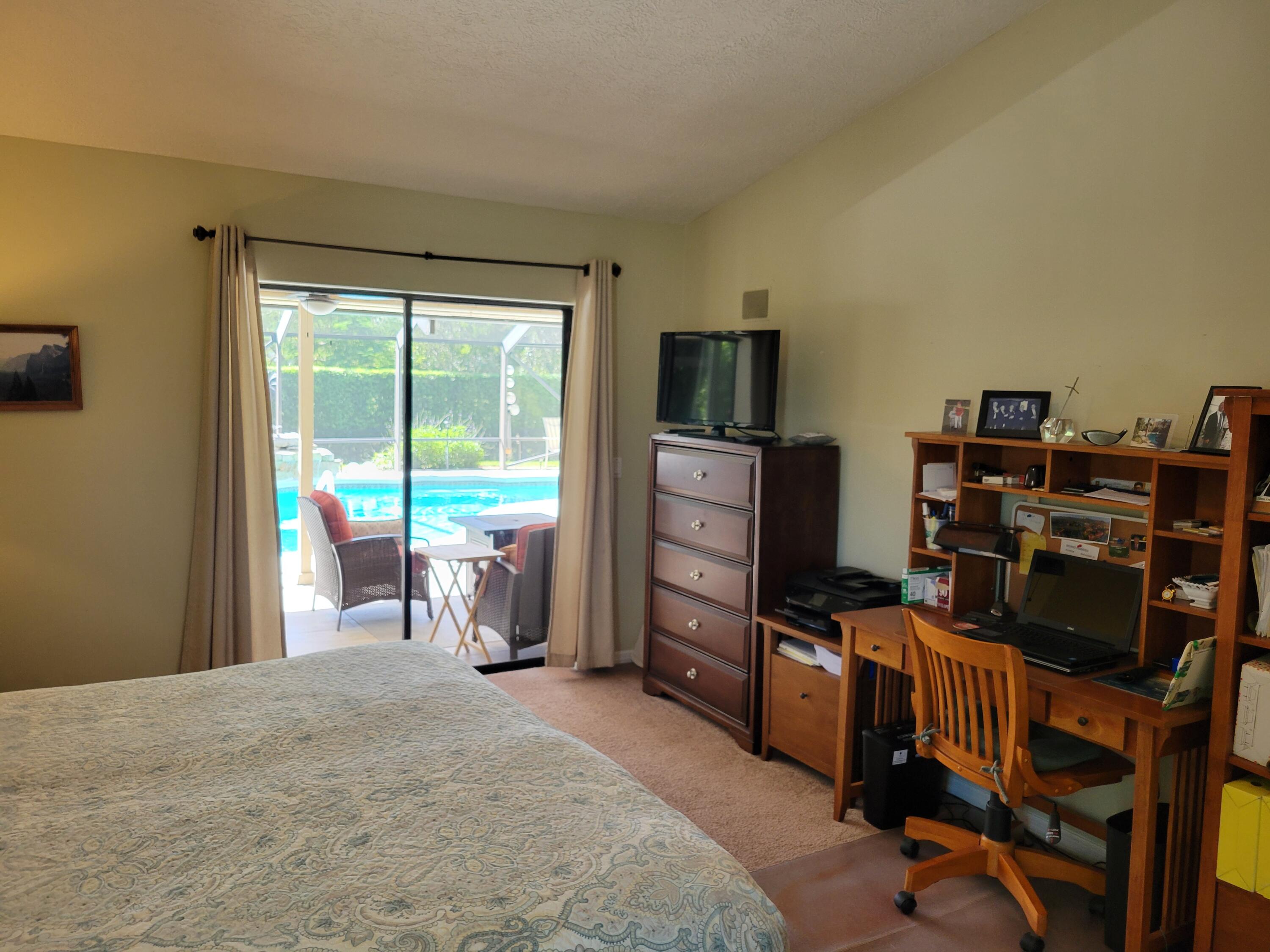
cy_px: 476
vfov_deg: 53.1
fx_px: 954
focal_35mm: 26
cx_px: 635
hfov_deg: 67.3
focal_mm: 5.4
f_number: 1.8
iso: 160
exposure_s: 1/120
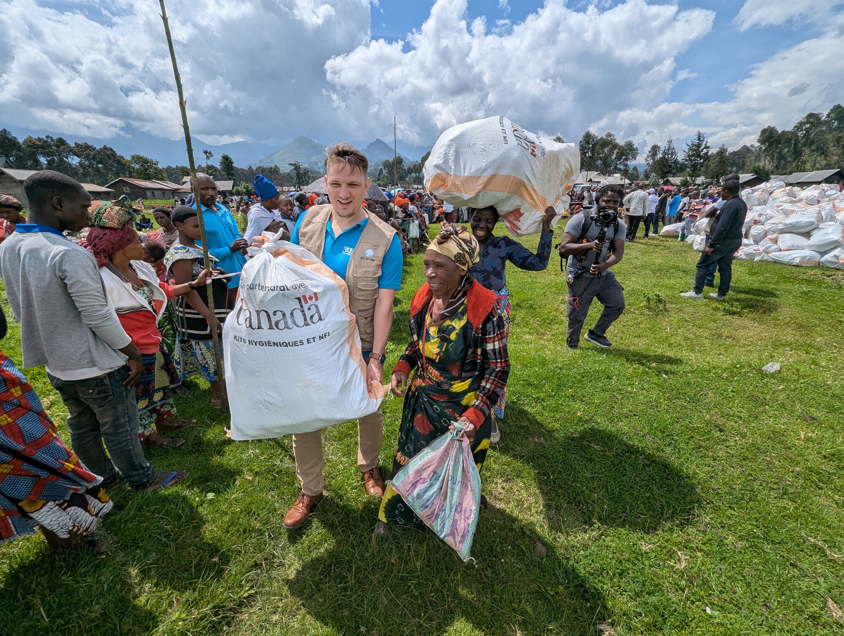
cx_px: 422
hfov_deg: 106.1
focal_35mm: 13
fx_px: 317
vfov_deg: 90.1
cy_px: 318
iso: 41
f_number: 2.2
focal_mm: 1.95
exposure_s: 1/2564
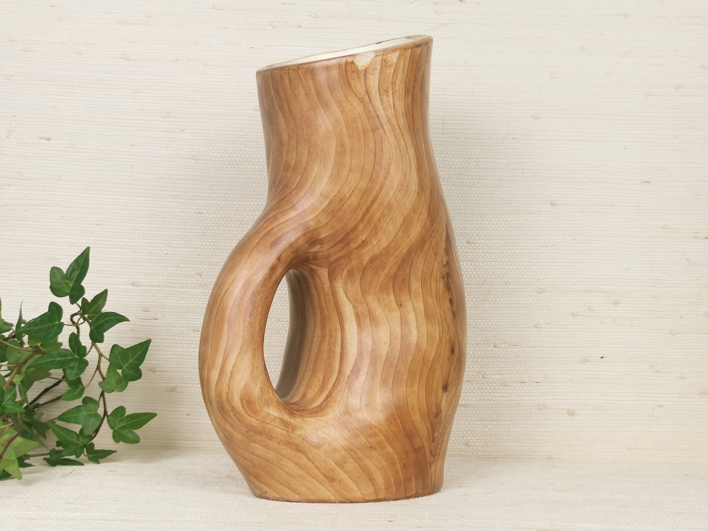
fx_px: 1125
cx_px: 354
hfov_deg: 34.9
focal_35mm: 55
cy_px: 266
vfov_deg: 26.6
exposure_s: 1/100
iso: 50
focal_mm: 5.58
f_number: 1.8
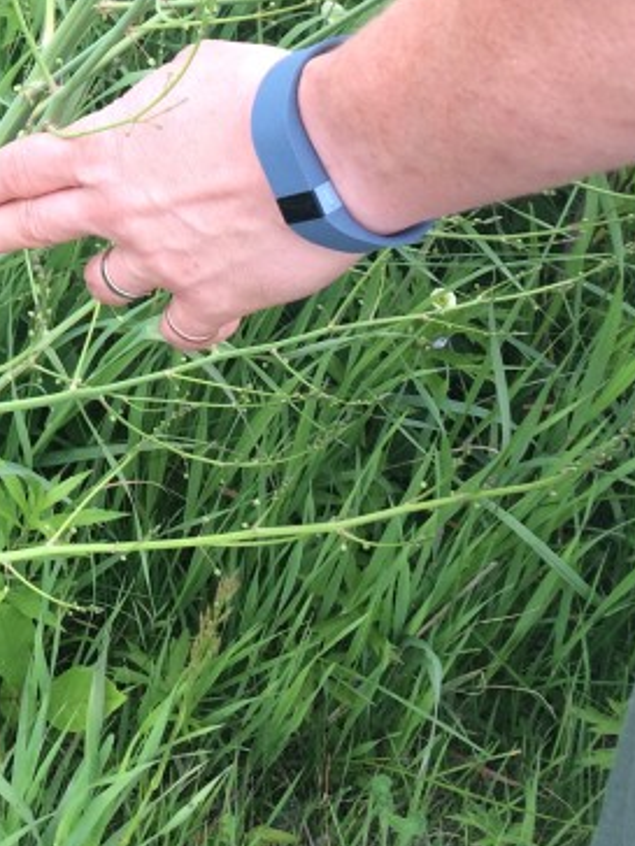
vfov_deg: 23.9
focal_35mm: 79
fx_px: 1932
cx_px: -181
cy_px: 44
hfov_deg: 17.5
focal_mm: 4.15
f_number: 2.2
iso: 32
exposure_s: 1/133
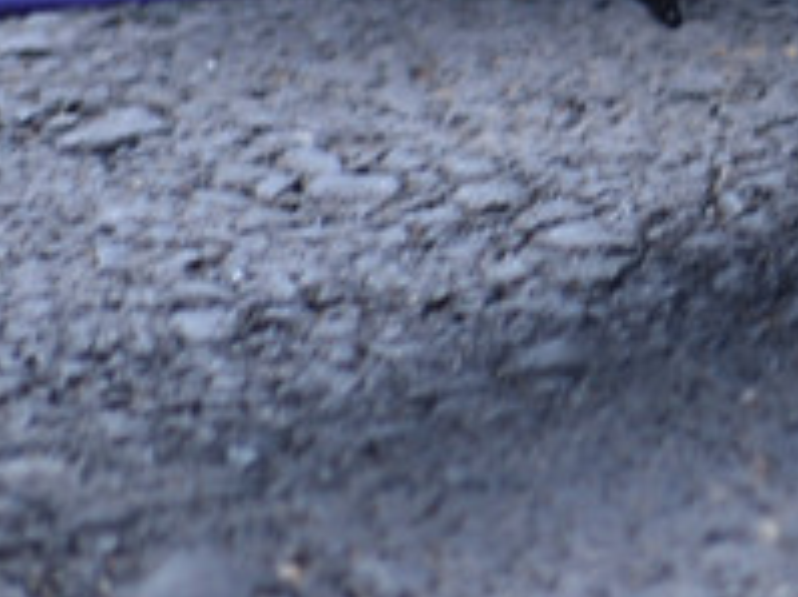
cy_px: -327
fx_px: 15966
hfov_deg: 2.9
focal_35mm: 693
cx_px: 1111
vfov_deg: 2.1
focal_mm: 120
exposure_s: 1/50
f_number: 5.6
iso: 100
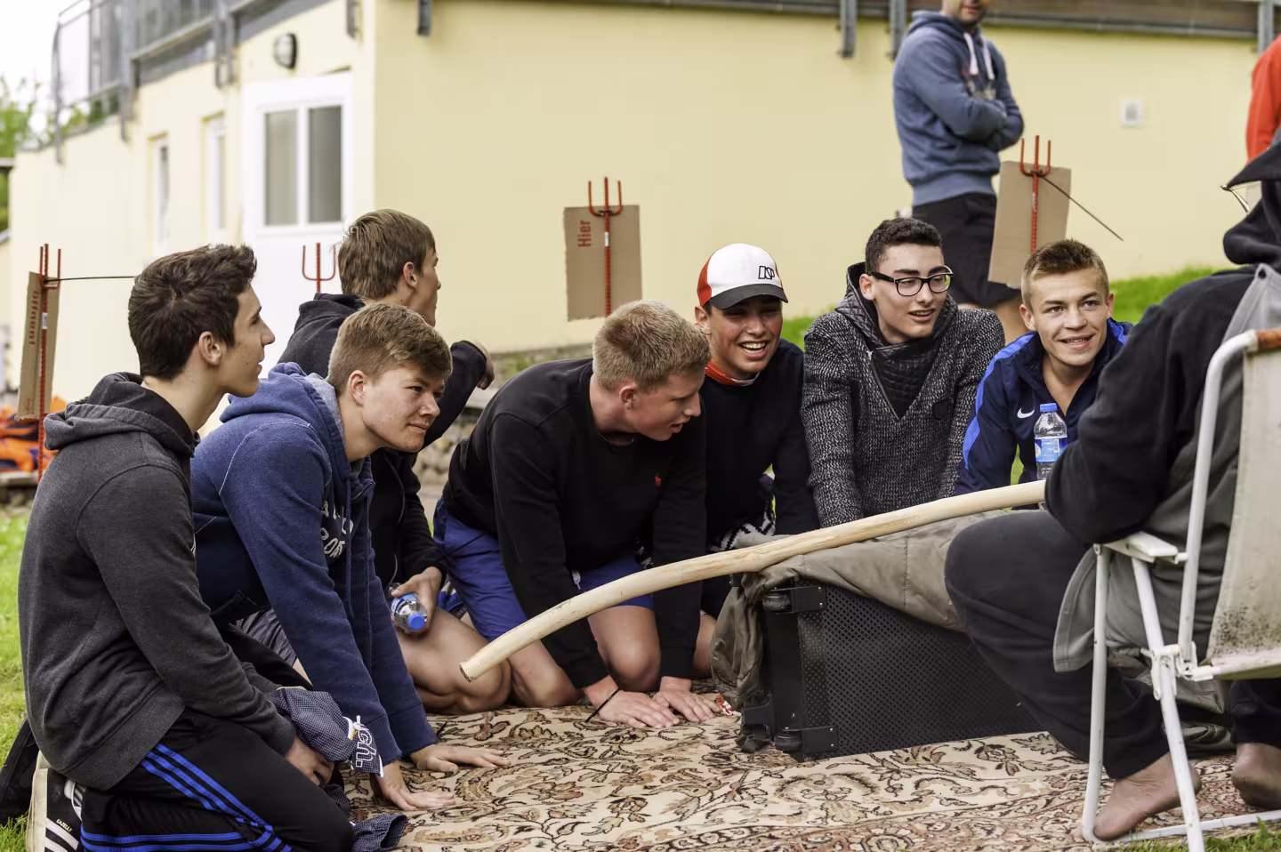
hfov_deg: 28.9
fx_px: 2489
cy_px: 426
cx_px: 640
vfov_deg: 19.4
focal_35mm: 70
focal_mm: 70
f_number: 3.5
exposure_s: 1/500
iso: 640
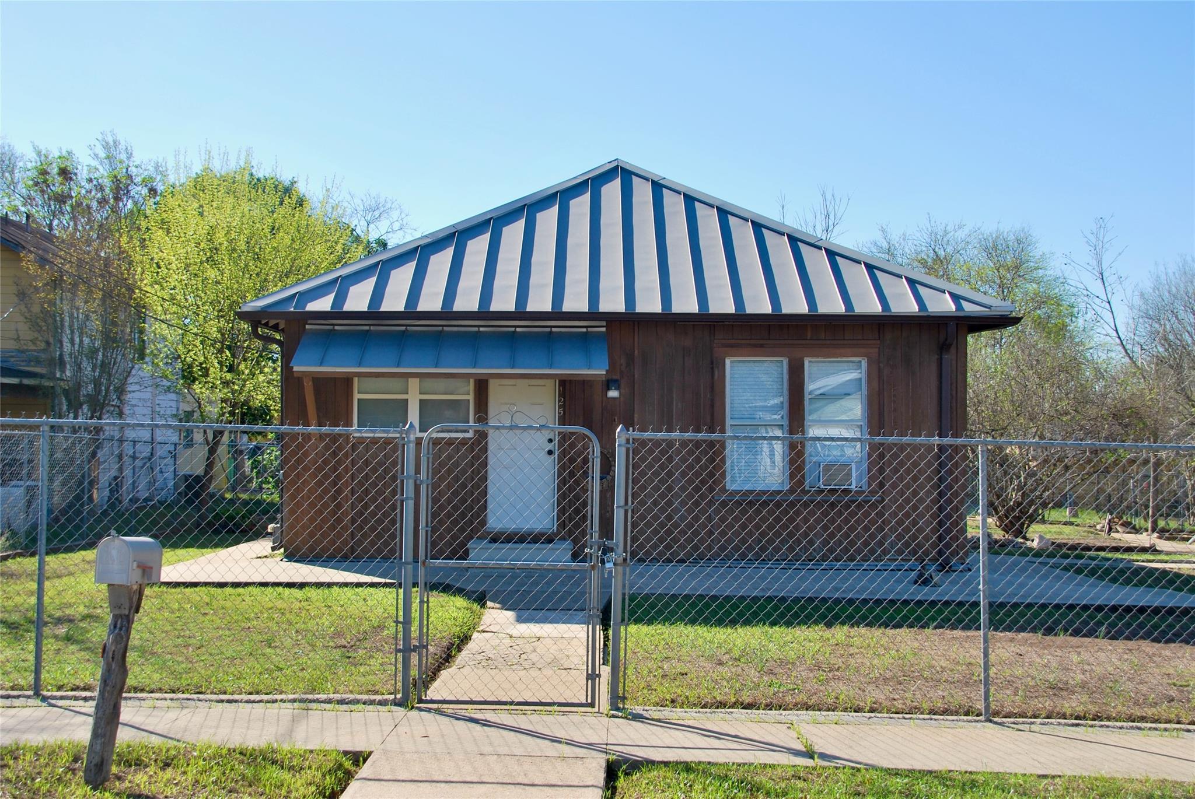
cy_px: 400
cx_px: 598
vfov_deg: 28.1
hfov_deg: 41.1
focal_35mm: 48
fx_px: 1595
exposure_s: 1/200
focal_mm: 32
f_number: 7.1
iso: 100
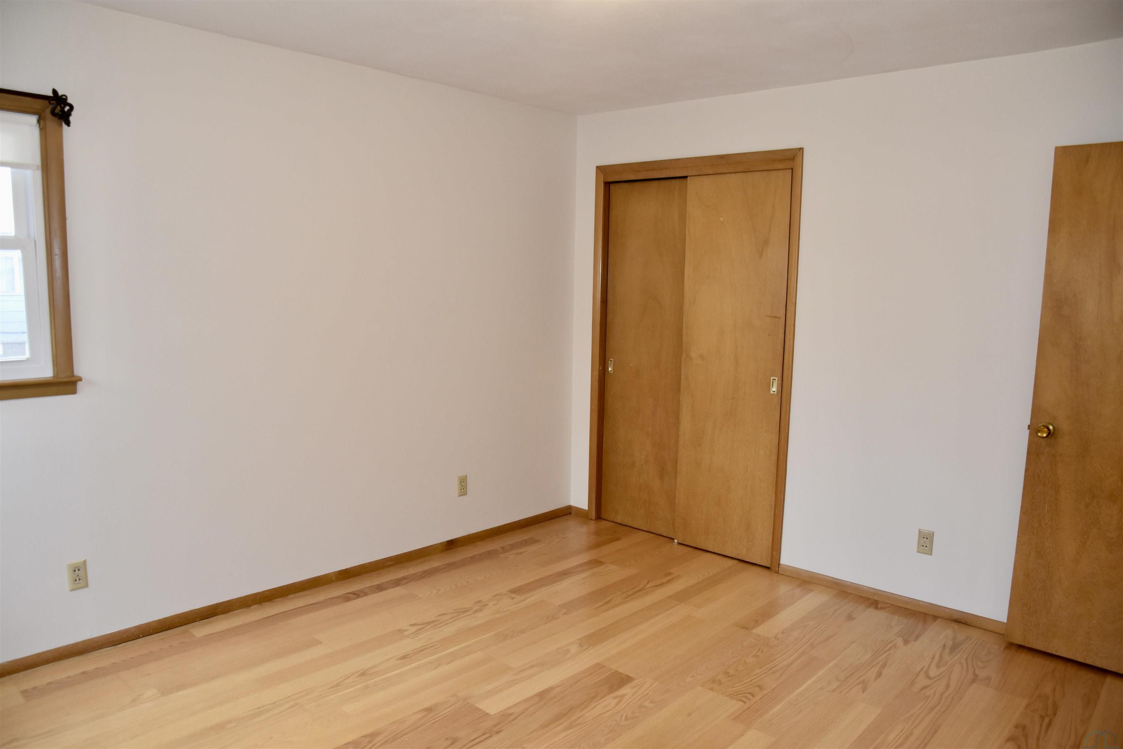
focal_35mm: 24
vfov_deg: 53.1
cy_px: 374
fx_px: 749
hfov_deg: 73.7
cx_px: 562
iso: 800
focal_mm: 16
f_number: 4.5
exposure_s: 1/80
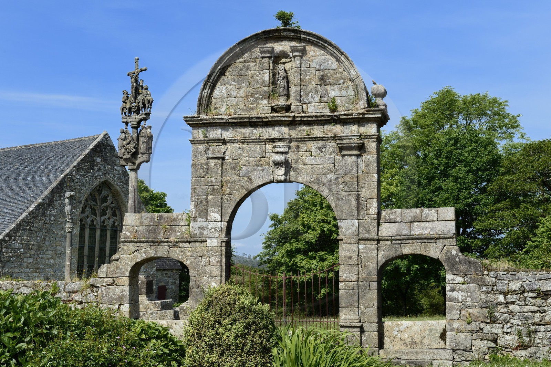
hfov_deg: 34.5
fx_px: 887
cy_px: 184
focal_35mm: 58
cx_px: 276
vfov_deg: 23.4
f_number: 13
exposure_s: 1/250
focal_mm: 58
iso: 200
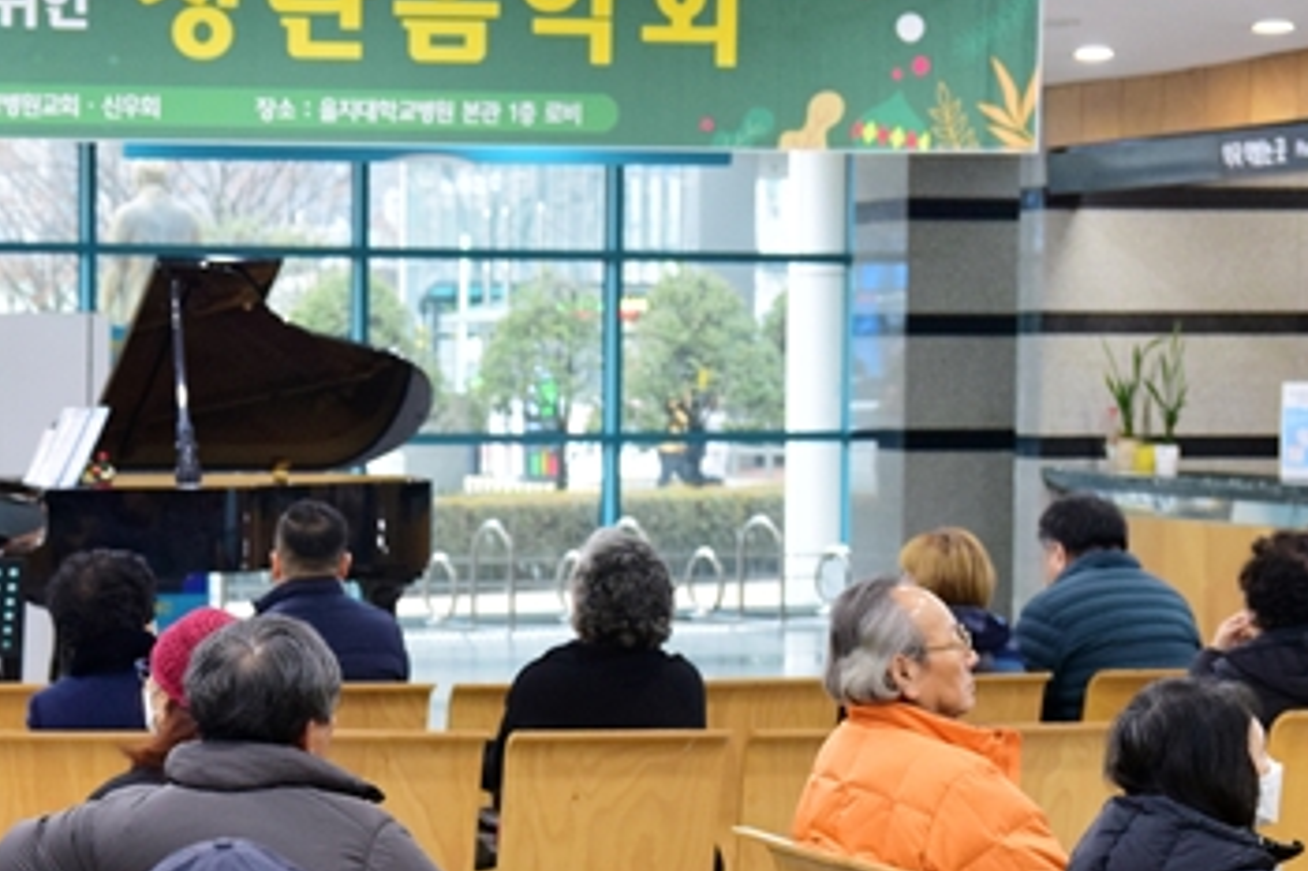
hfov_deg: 19.7
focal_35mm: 103
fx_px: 3740
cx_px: 325
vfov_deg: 13.3
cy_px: 587
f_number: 4.5
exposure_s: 1/80
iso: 1250
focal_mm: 40
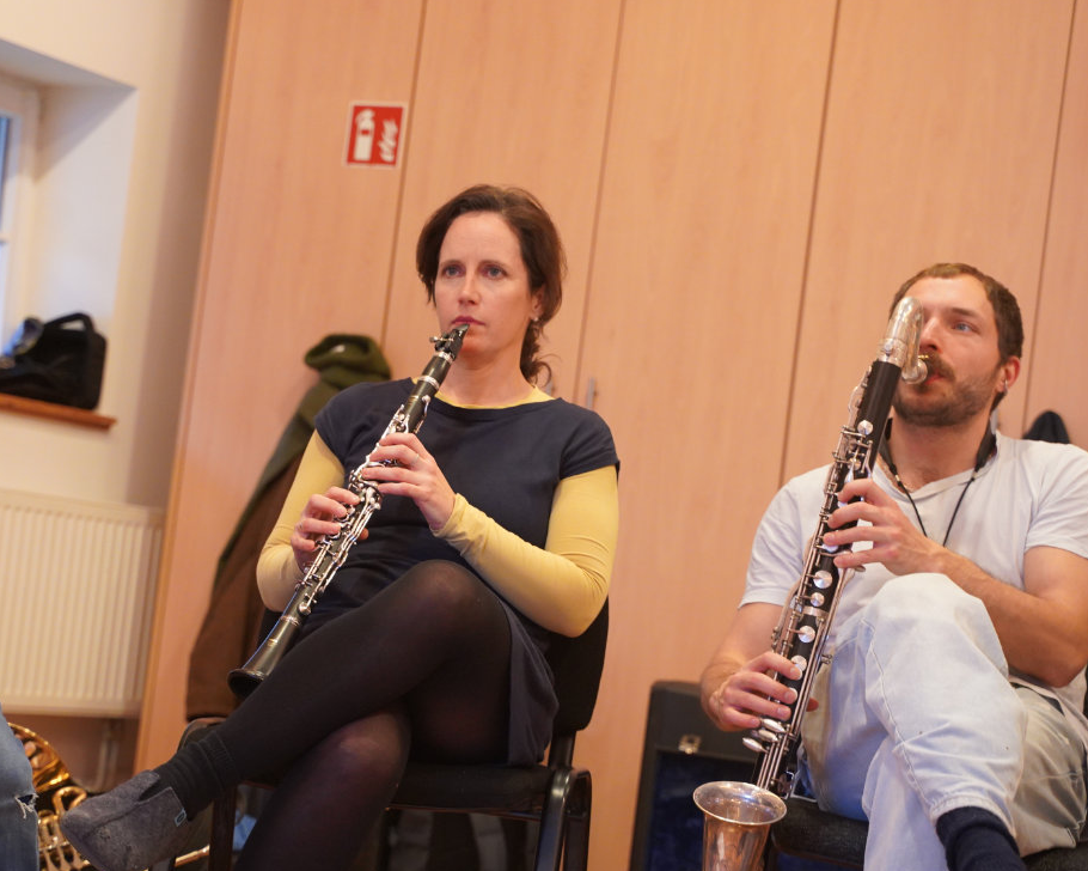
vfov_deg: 15.5
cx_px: 398
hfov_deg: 19.3
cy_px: 437
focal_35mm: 99
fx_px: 3188
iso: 3200
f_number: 4
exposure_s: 1/160
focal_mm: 75
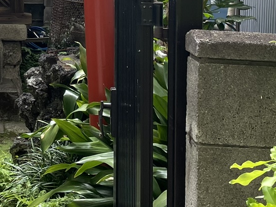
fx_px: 774
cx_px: -57
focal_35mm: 97
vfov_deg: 14.4
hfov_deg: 19.1
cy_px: -87
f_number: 1.6
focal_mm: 4.2
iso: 32
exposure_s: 1/325
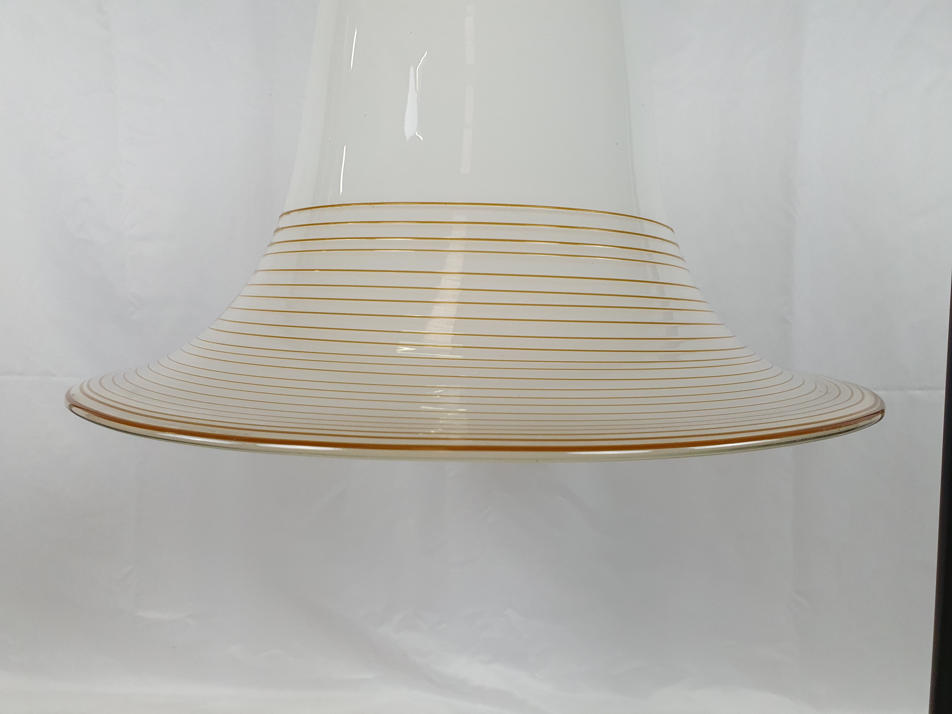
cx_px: 476
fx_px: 715
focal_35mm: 26
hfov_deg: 67.3
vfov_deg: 53.1
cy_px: 357
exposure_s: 1/100
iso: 160
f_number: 2.4
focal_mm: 4.3
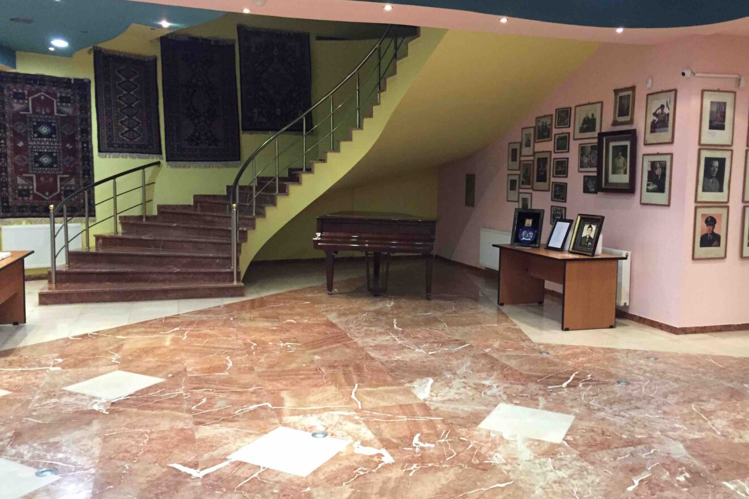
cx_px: 377
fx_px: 645
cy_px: 238
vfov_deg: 42.3
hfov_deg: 60.3
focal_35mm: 31
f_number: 2.2
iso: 320
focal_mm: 4.15
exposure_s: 1/17
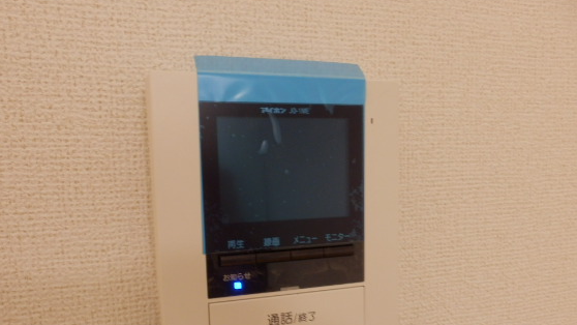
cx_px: 264
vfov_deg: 38.0
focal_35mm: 30
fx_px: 459
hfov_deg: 64.2
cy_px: 241
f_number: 3
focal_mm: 4.2
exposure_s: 1/30
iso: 200
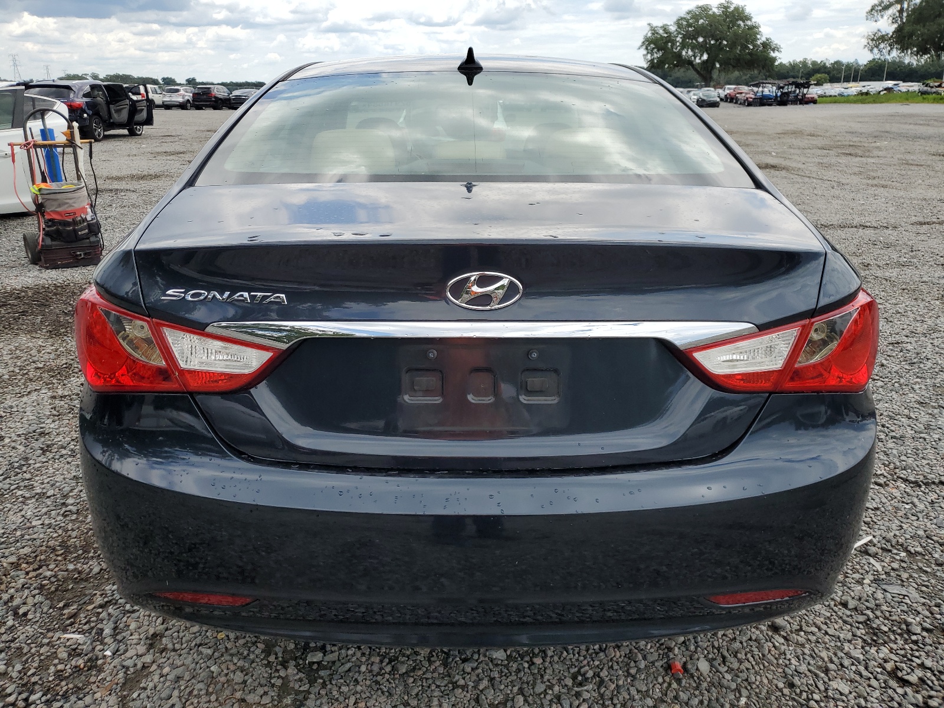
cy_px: 354
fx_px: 709
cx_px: 472
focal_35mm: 26
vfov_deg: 53.1
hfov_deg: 67.3
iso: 50
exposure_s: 1/2500
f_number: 1.5
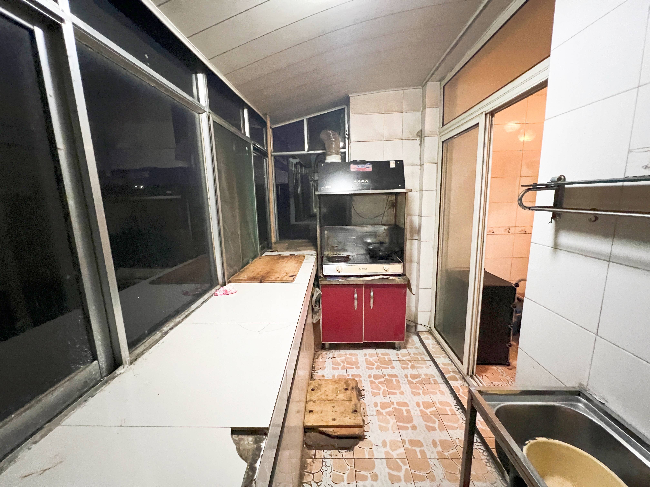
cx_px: 325
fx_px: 244
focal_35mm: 13
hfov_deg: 106.2
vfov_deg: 89.9
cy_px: 244
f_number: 1.8
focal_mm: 1.57
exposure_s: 1/34
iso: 800
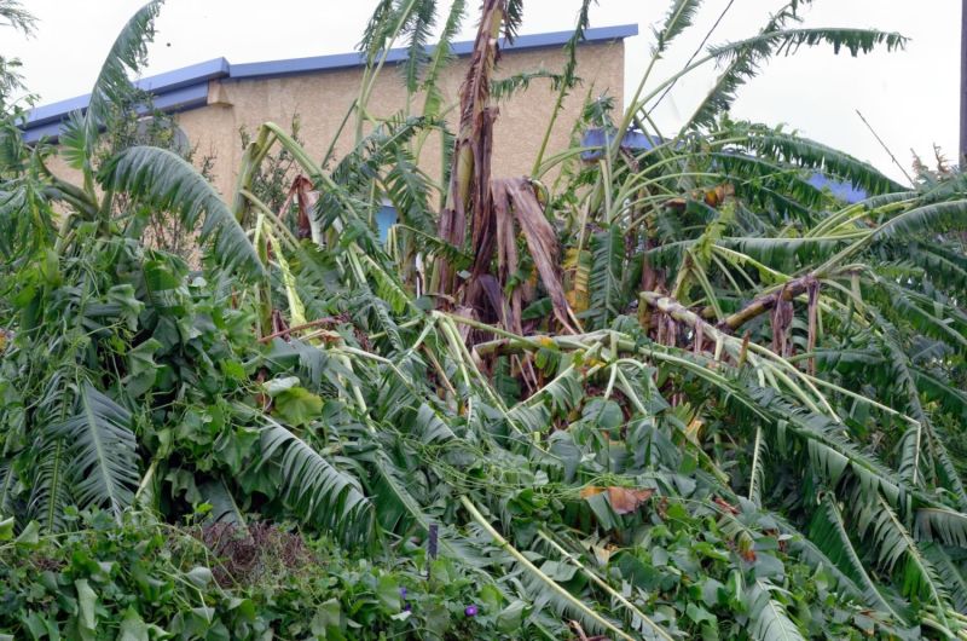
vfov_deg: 13.0
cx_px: 484
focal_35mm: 105
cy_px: 320
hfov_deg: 19.5
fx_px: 2815
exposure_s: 1/250
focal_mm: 70
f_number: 9
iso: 1600
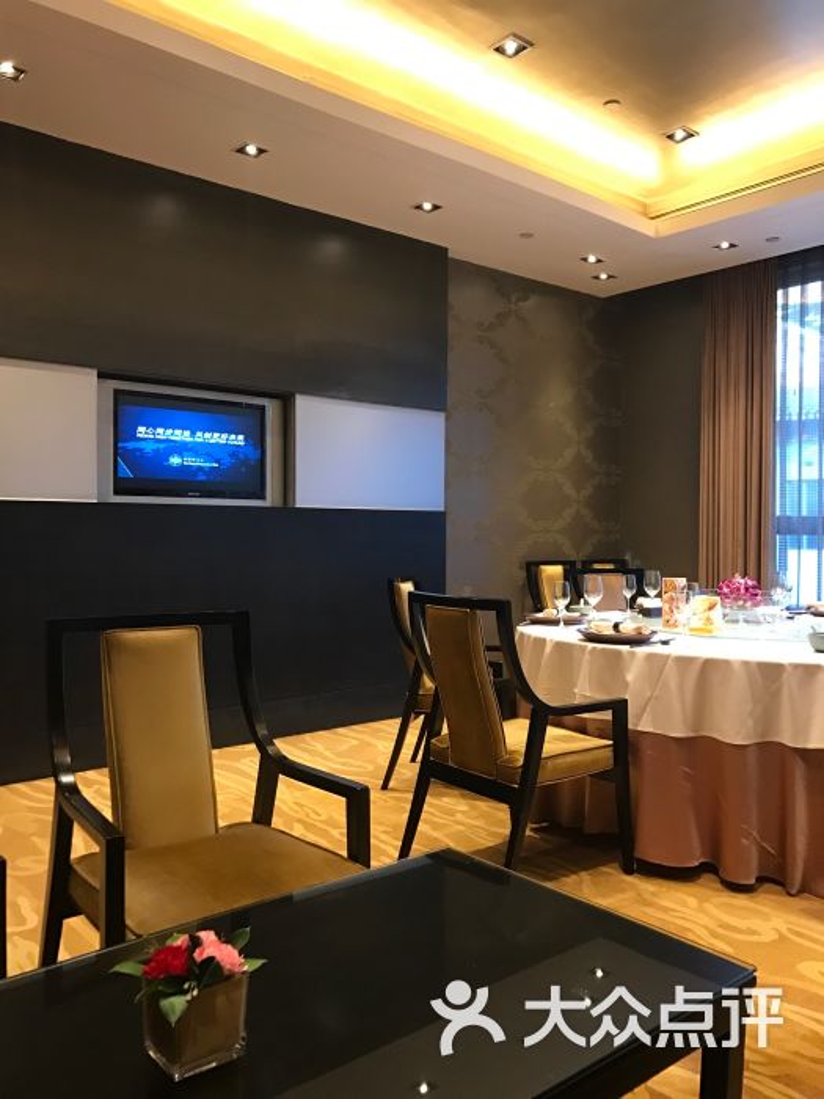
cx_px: 412
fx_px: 889
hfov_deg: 49.7
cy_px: 550
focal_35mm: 28
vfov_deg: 63.4
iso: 100
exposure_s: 1/17
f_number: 1.8
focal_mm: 3.99
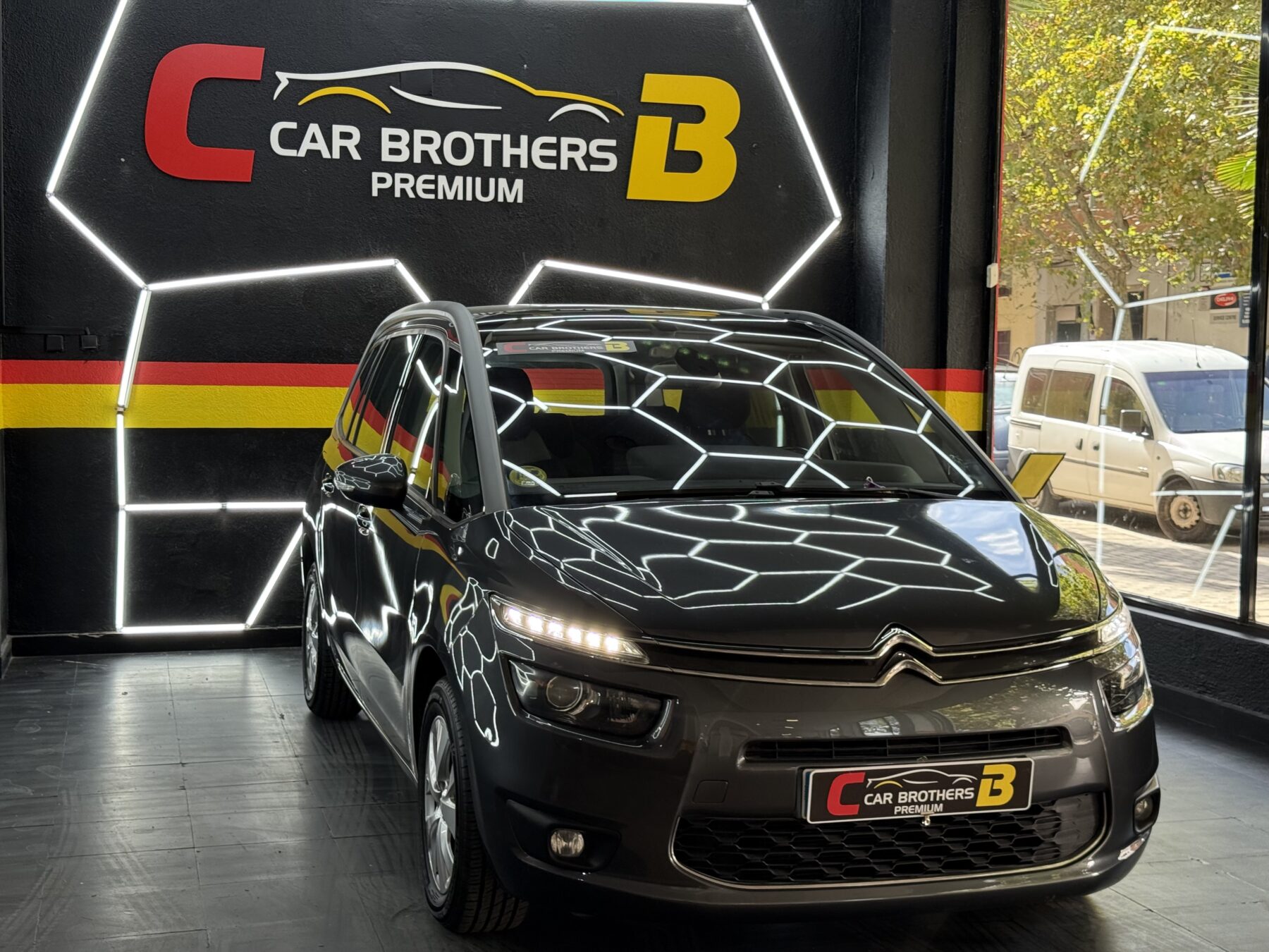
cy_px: 476
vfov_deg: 30.3
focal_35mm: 48
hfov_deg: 39.7
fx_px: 1760
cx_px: 634
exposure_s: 1/238
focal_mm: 6.76
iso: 100
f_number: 1.78
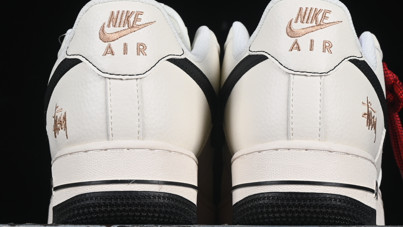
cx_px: 230
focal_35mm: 151
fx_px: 1614
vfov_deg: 8.0
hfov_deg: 14.2
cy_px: 64
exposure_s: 1/80
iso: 160
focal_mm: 50
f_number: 8
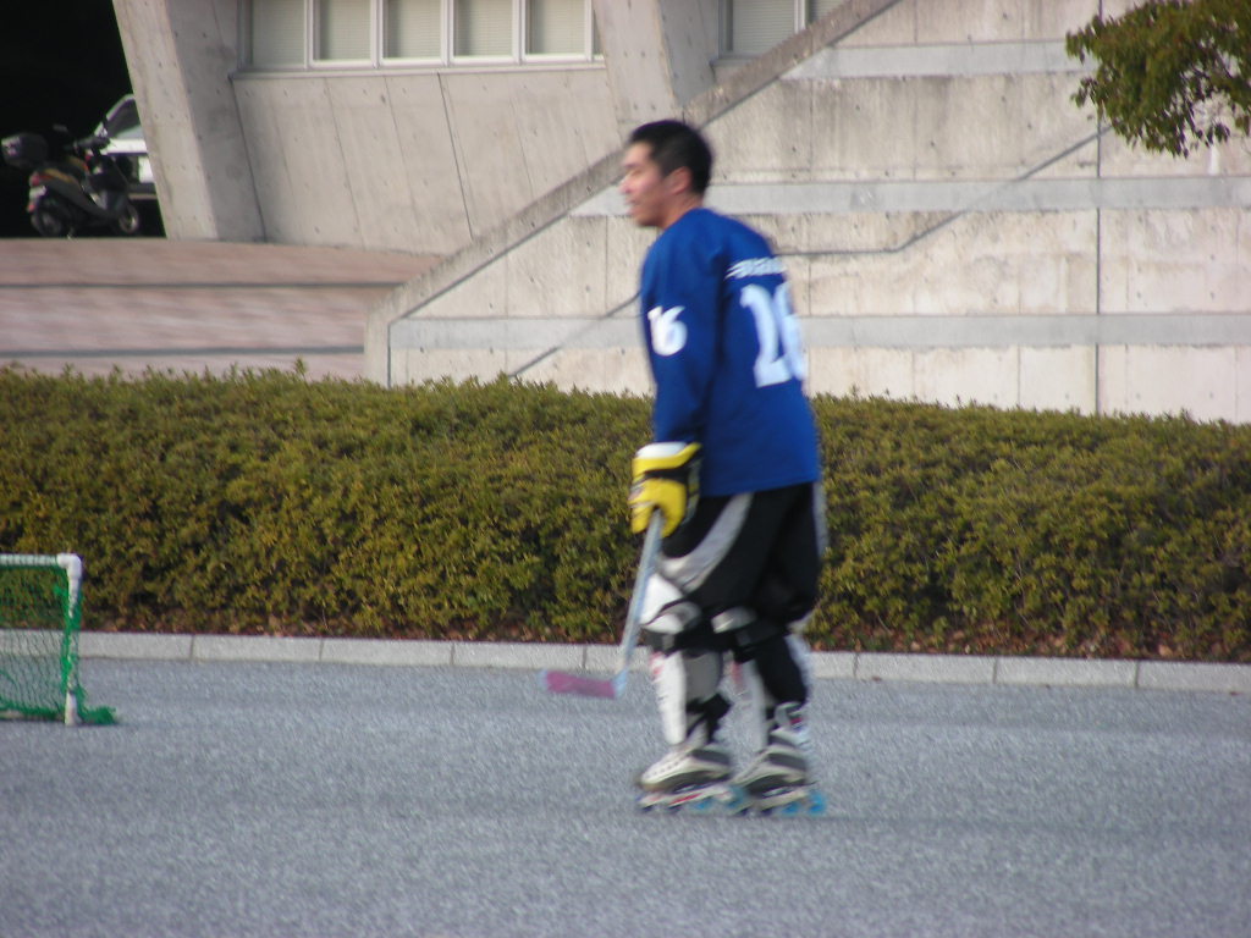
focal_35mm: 380
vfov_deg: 3.9
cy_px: 469
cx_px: 626
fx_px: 13733
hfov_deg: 5.2
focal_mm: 63.3
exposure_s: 1/71.3
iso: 51
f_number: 3.5
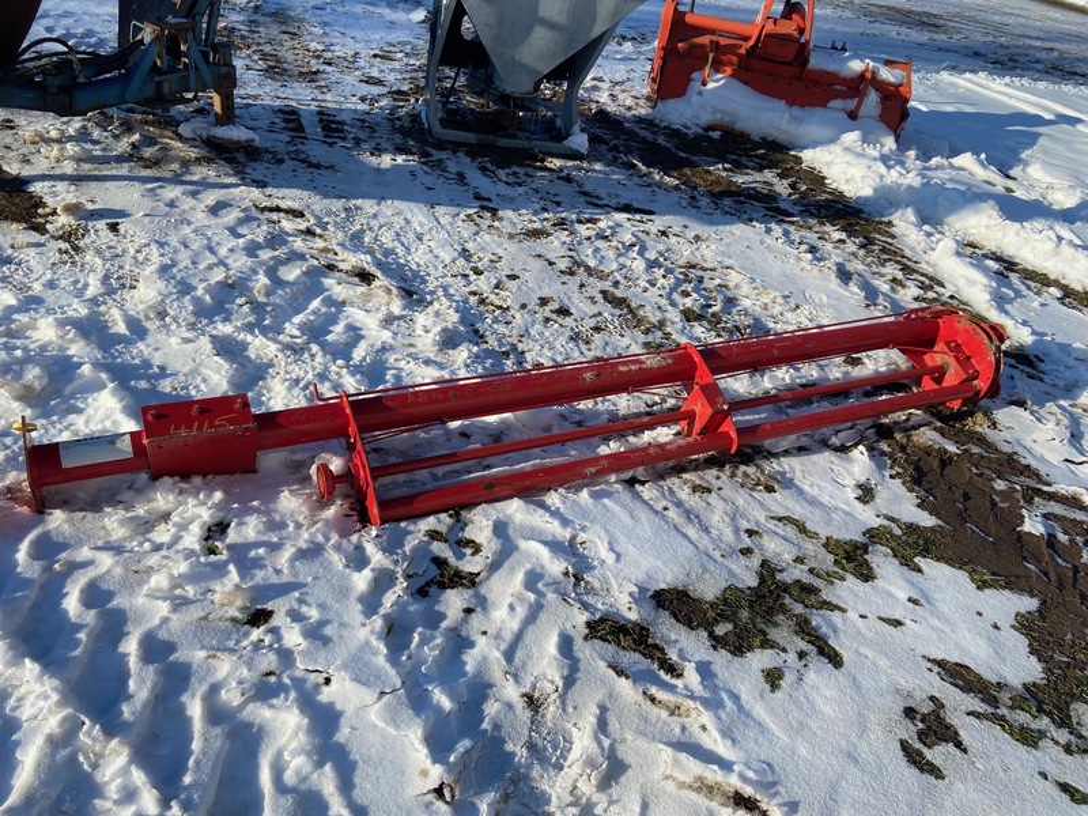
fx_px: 817
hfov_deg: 67.3
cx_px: 544
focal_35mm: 26
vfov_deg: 53.1
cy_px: 408
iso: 32
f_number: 1.8
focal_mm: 4.25
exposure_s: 1/3401
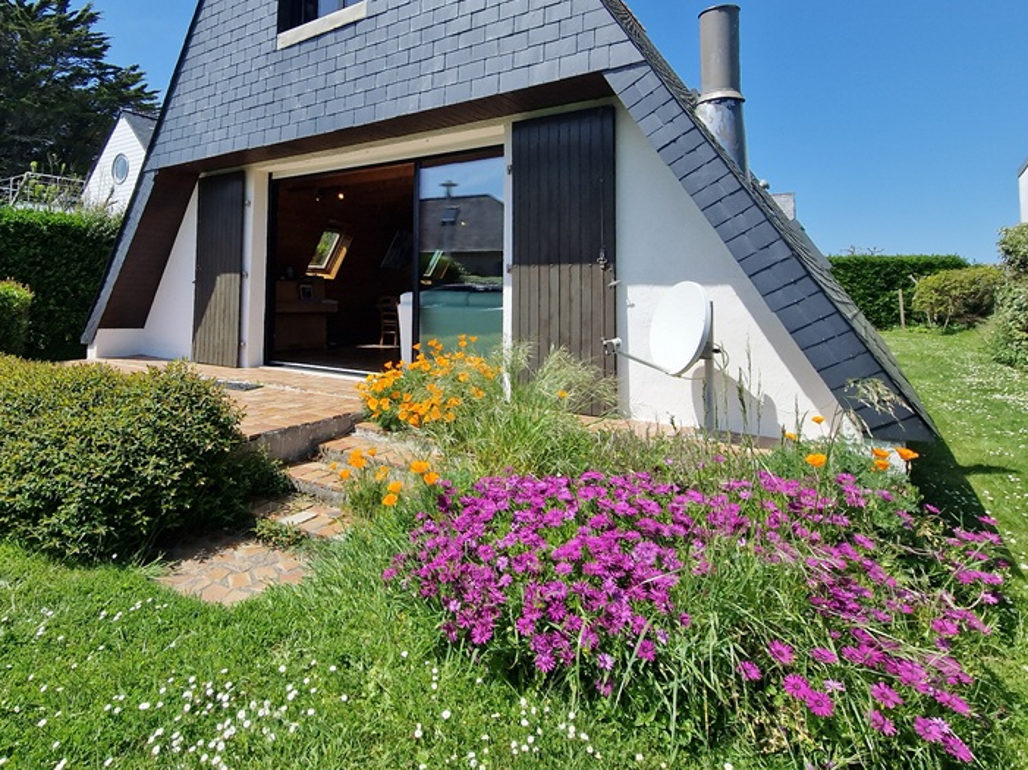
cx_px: 355
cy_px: 252
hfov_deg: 82.2
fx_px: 564
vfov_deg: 66.6
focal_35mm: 19
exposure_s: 1/1944
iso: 50
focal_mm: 2.2
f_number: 2.2
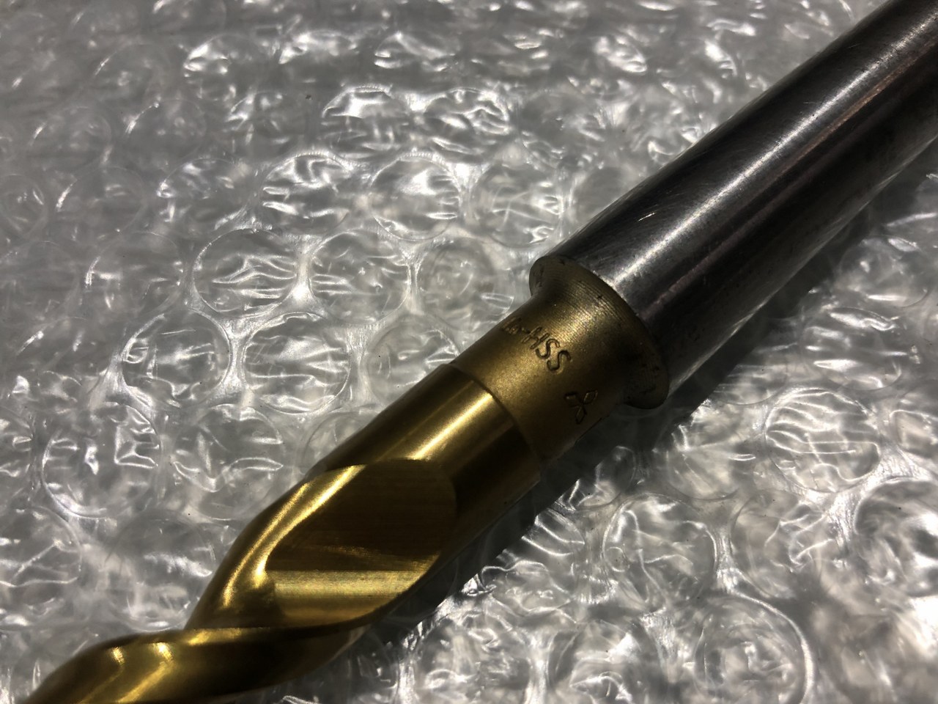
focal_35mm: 28
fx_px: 759
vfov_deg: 49.7
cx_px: 469
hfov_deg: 63.4
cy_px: 352
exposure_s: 1/24
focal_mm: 3.99
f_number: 1.8
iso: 40
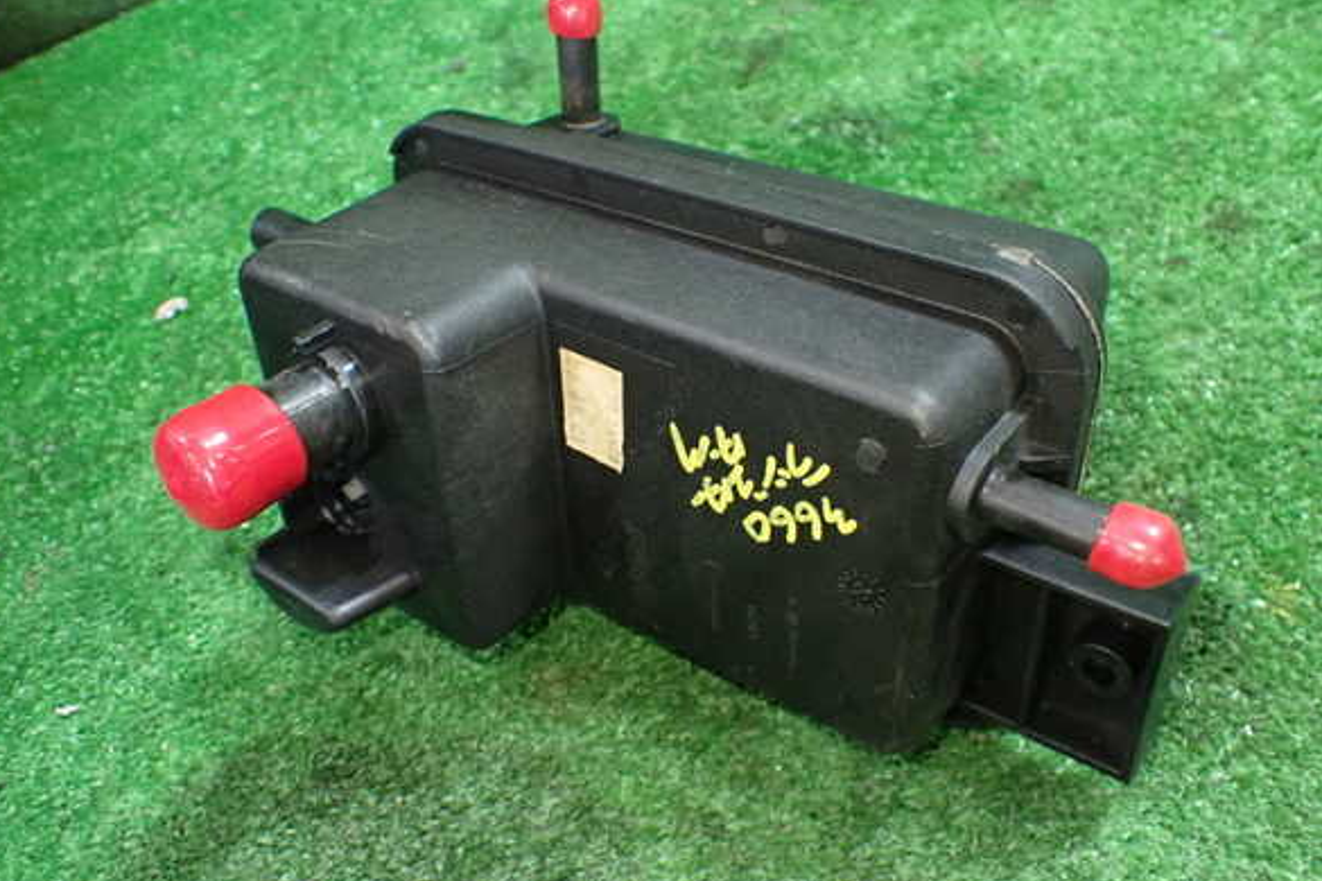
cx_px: 649
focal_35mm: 32
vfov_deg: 41.1
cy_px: 447
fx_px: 1175
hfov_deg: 58.7
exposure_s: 1/60
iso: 800
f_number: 2.3
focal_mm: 5.4
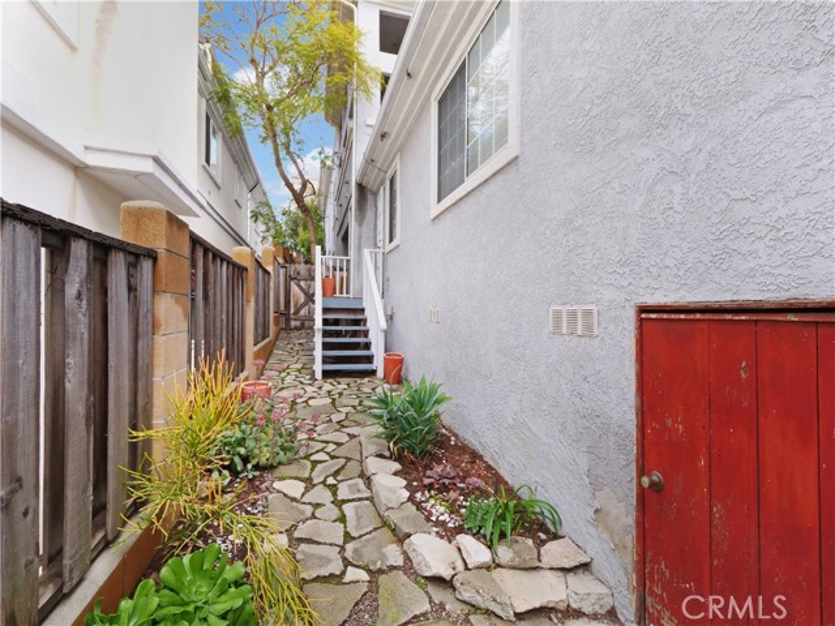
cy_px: 313
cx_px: 418
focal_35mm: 16
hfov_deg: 94.5
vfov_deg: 78.1
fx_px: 386
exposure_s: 1/125
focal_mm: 8
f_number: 11
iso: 1600
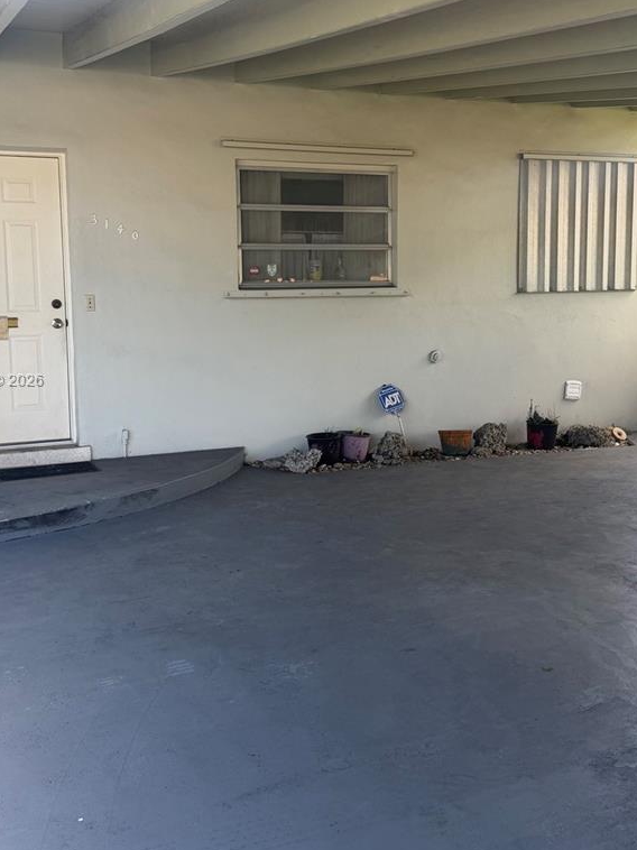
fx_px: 933
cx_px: 340
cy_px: 381
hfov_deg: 37.7
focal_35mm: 38
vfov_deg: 48.9
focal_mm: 6.76
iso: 100
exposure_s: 1/627
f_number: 1.78
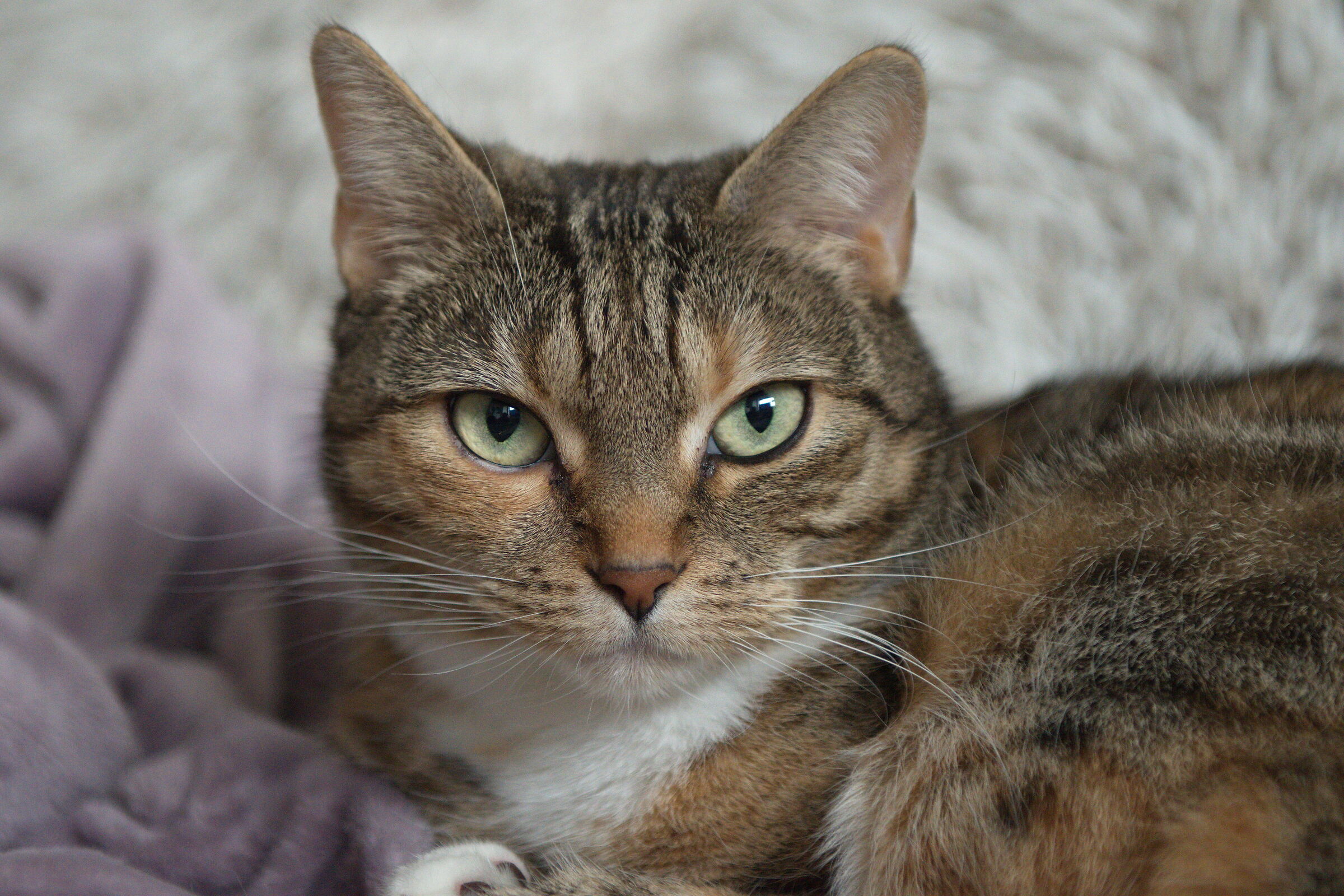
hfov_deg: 19.5
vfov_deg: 13.0
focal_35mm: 105
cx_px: 672
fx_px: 3920
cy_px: 448
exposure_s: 1/400
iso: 3200
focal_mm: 70
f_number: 2.8
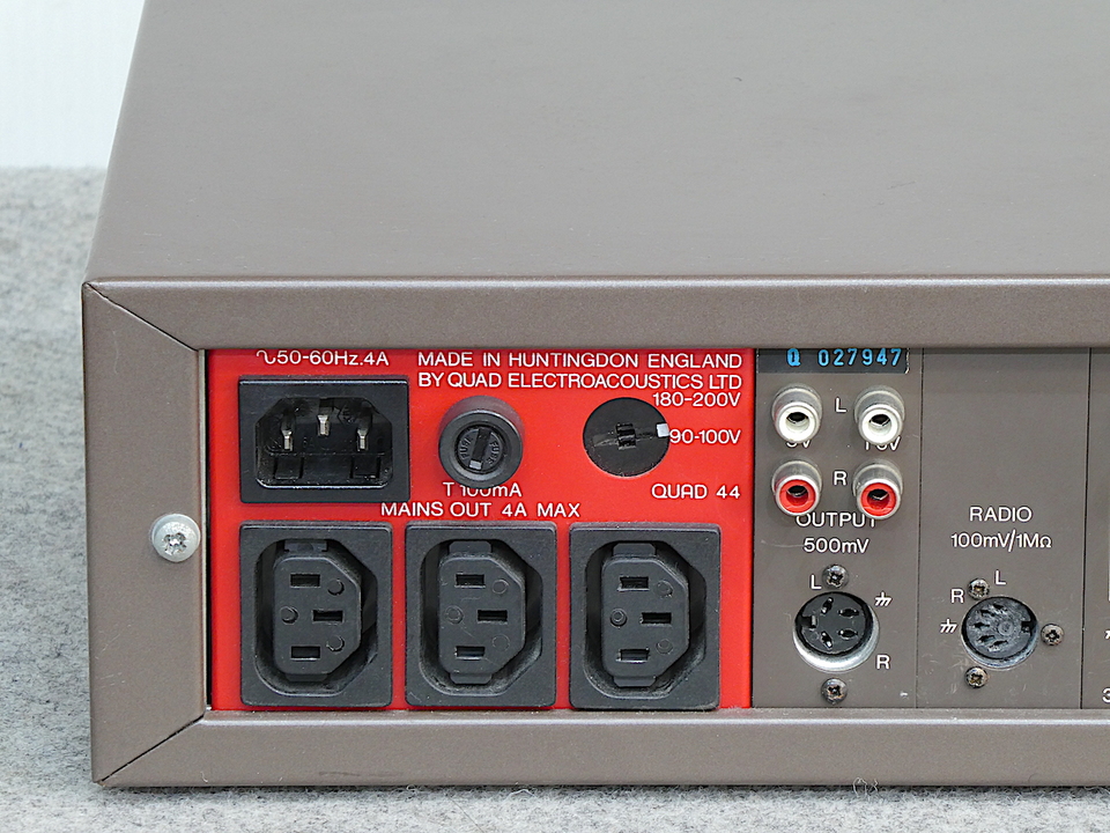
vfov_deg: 5.9
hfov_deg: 7.9
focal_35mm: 250
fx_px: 8017
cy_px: 416
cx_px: 555
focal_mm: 44.8
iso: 200
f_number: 5.6
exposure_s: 1/8
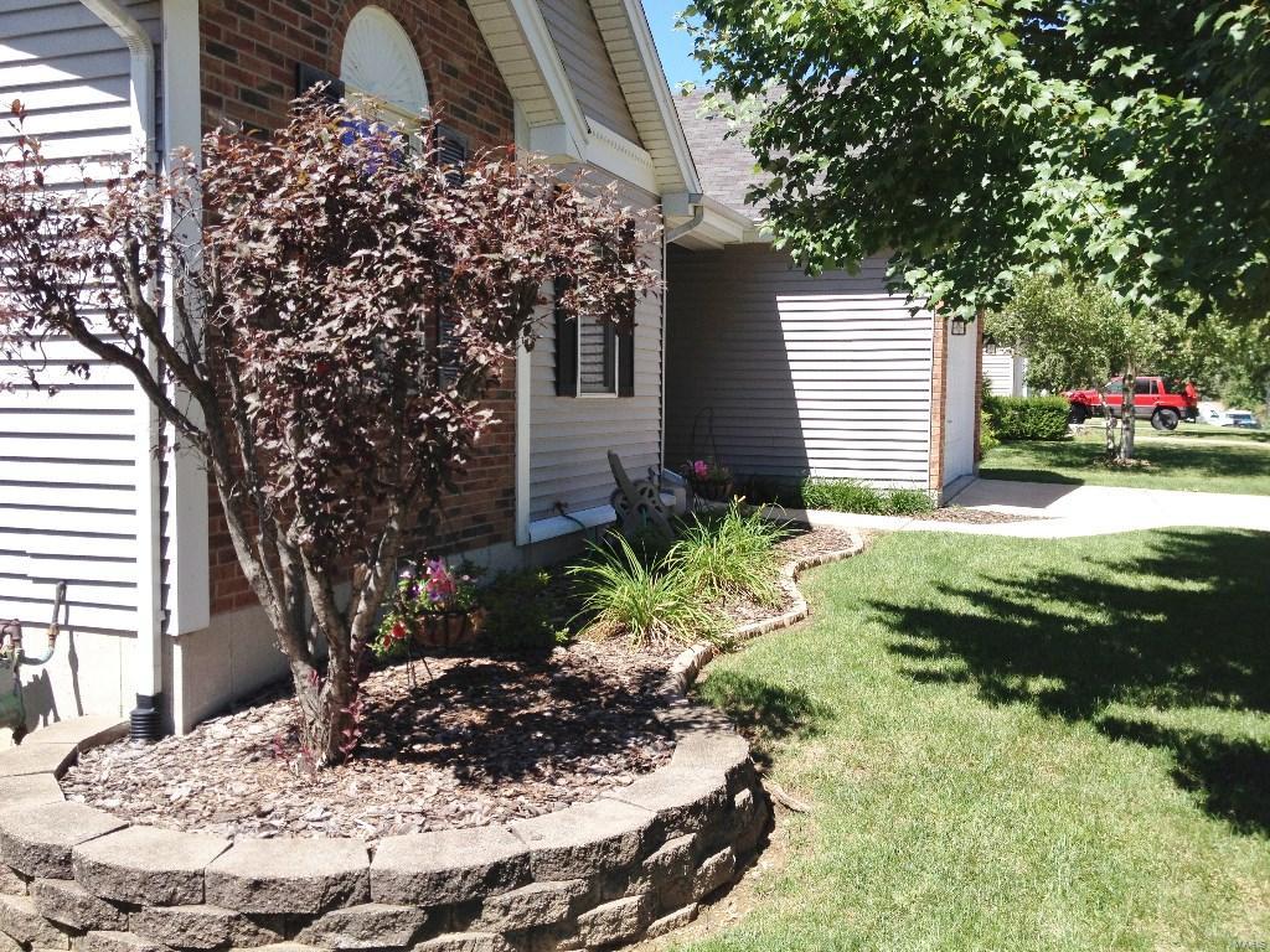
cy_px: 476
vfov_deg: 40.7
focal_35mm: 35
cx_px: 635
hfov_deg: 52.6
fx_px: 1284
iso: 50
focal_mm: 4.28
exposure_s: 1/812
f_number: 2.4
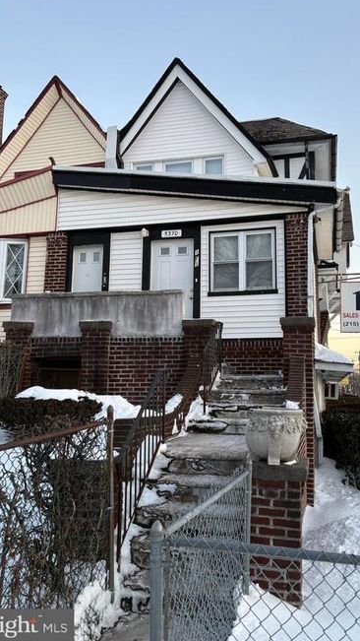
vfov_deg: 66.1
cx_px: 213
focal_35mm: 29
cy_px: 316
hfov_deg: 40.0
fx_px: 492
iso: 40
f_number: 1.6
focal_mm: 5.96
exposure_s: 1/121
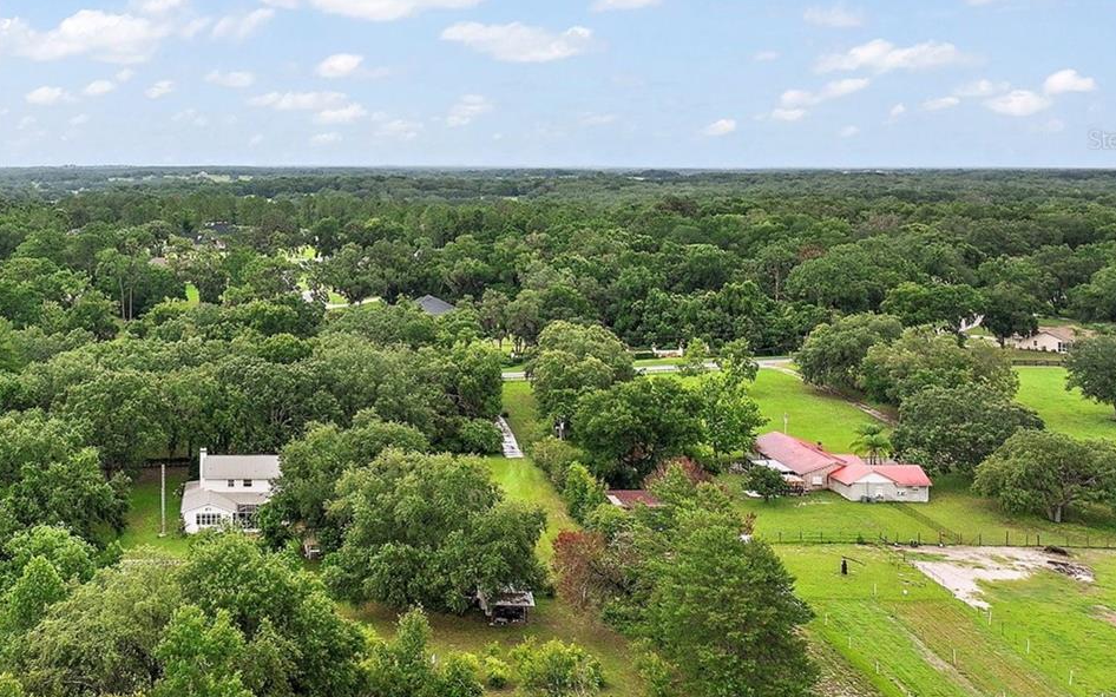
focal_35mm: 43
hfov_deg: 44.4
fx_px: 1308
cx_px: 256
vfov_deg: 29.2
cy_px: 139
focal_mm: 12.29
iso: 160
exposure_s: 1/3200
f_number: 2.8
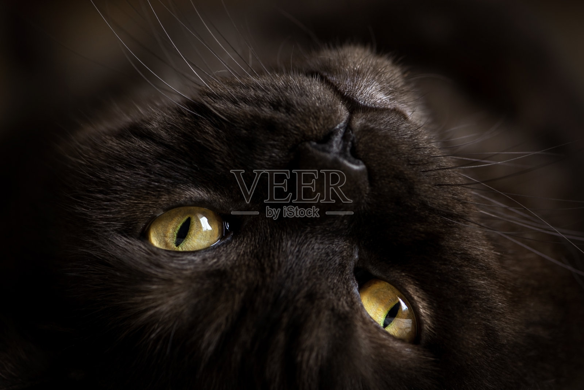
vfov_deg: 13.1
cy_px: 195
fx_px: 1704
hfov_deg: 19.4
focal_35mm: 105
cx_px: 292
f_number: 5.6
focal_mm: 105
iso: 400
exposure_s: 1/40
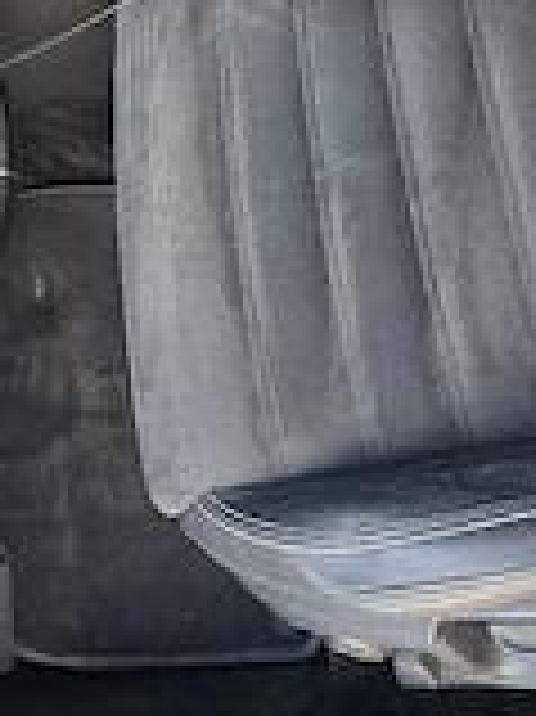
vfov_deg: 30.8
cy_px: -5
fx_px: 1199
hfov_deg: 24.7
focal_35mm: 58
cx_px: 99
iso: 200
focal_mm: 6.3
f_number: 1.7
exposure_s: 1/100
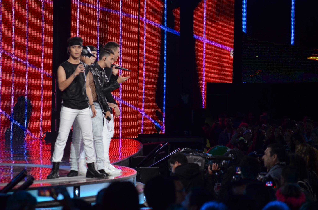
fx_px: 2115
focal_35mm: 240
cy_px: 105
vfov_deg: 5.7
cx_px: 159
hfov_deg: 8.6
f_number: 5.3
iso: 800
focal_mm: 160
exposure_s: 1/125
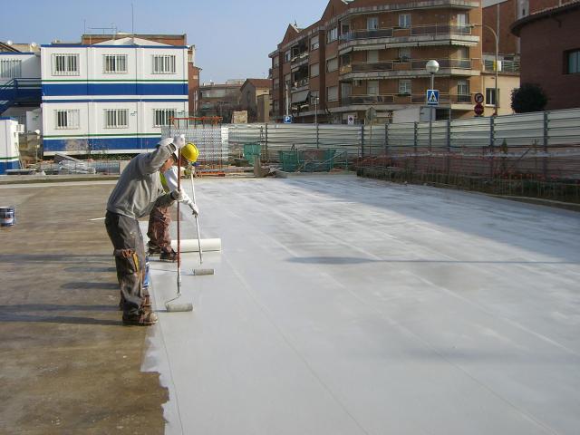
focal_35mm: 38
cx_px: 290
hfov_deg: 49.0
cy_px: 218
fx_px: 637
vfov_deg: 37.7
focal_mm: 6.2
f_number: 4.3
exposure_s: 1/640
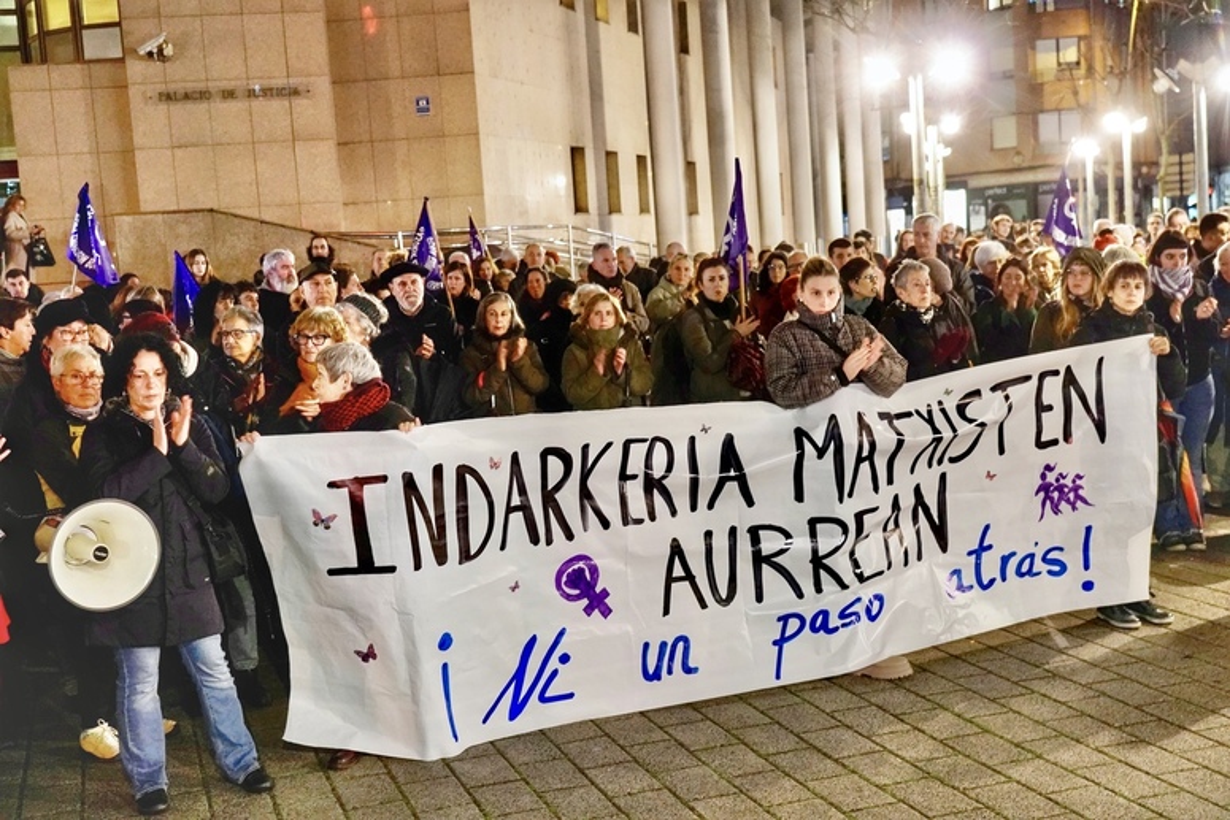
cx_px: 615
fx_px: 1435
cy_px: 410
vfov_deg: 31.9
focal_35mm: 42
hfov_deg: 46.4
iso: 8000
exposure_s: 1/60
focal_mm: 42
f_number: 4
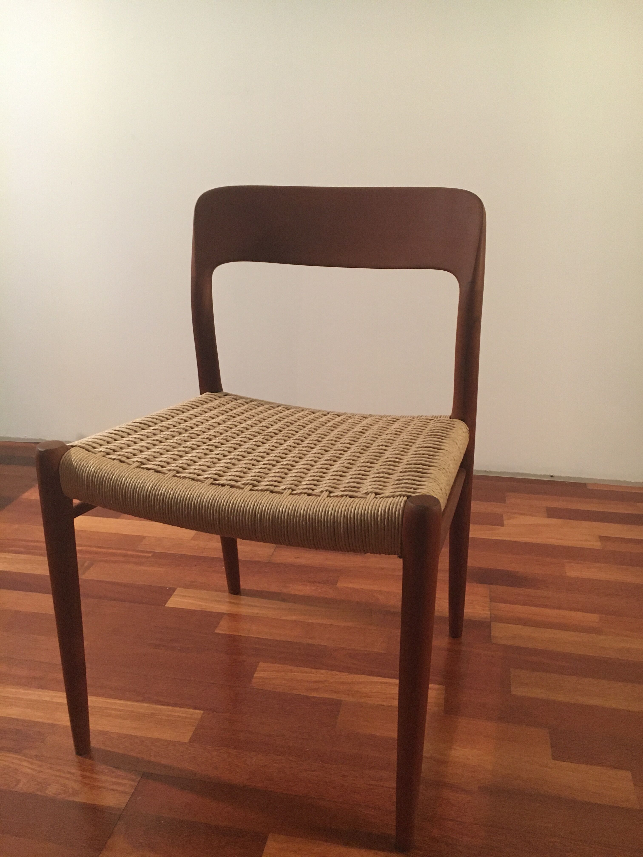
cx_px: 322
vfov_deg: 61.7
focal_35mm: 29
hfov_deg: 48.2
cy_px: 428
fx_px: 718
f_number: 2.2
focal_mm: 4.15
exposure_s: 1/33
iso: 250
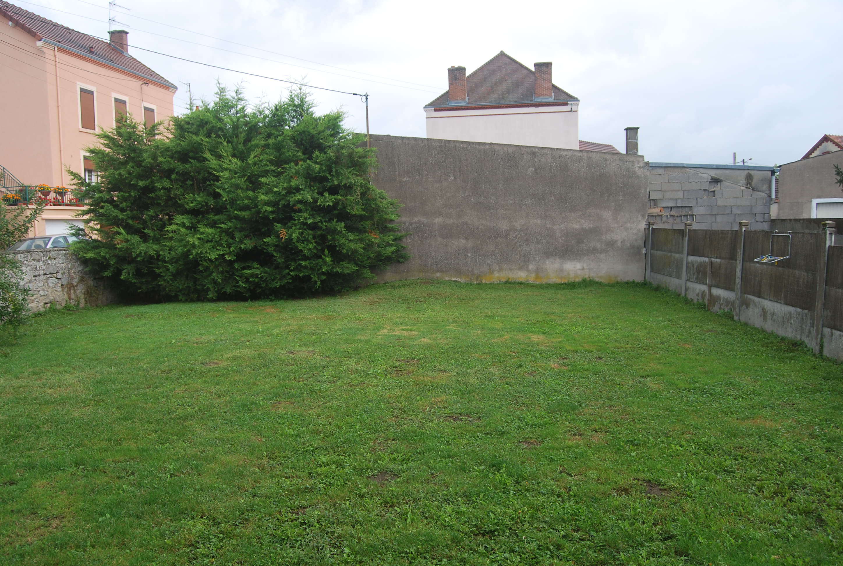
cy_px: 283
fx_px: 634
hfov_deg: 67.3
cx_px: 422
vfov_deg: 48.1
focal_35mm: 27
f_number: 5.6
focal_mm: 18
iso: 110
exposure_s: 1/125
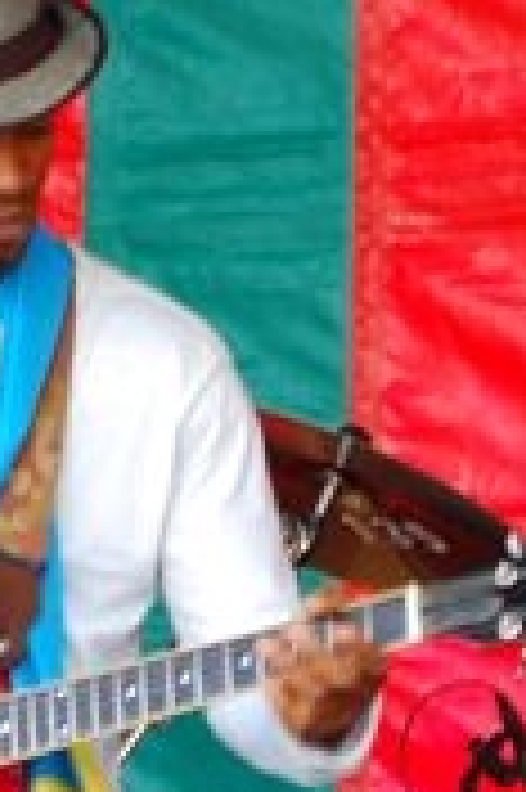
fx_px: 7955
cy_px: 932
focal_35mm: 362
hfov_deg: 3.8
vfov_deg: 5.7
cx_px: 121
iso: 200
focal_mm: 95
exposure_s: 1/13
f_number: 10
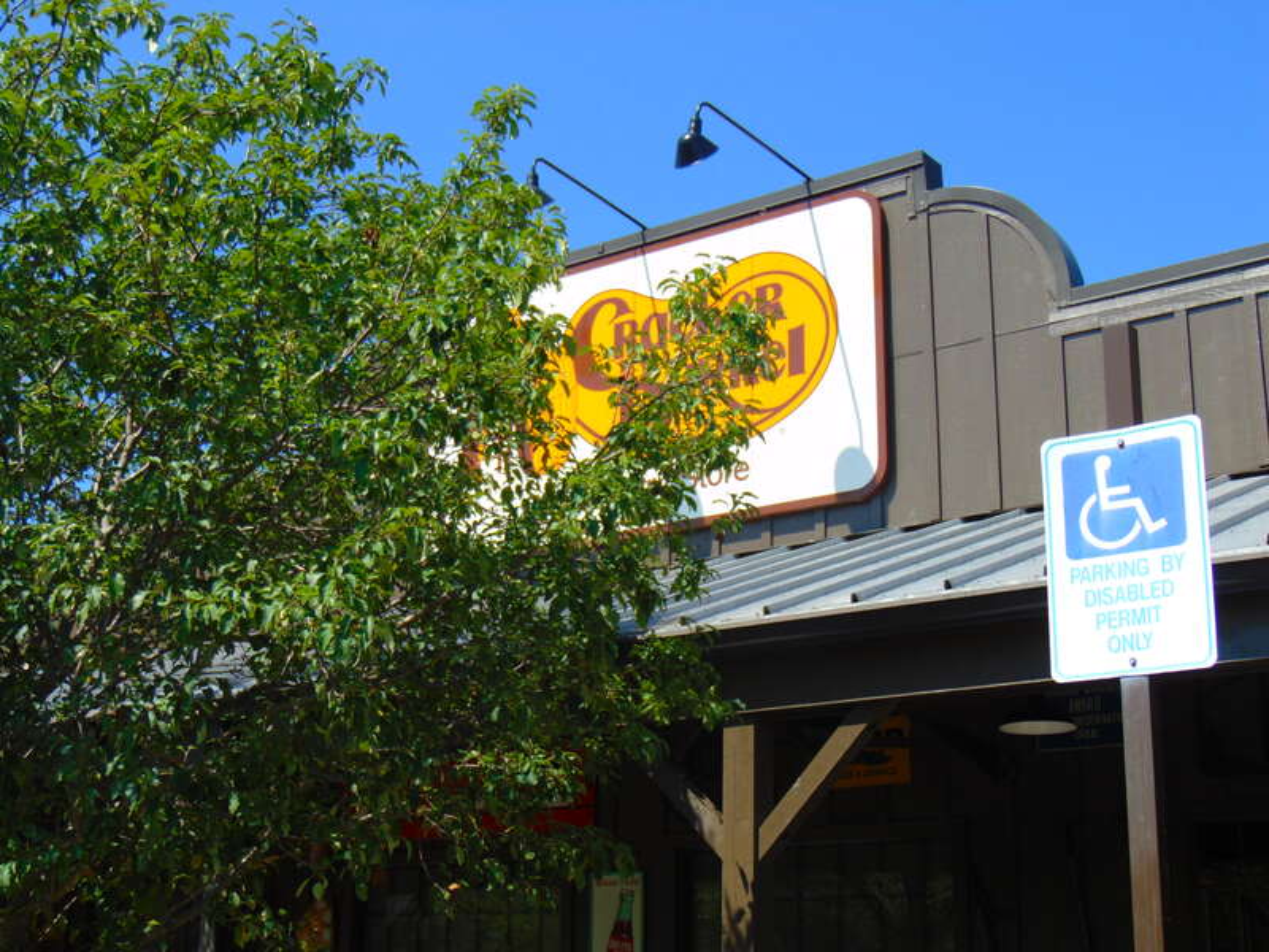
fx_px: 1833
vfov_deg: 29.1
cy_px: 476
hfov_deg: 38.2
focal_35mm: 50
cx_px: 634
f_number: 3.5
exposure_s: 1/800
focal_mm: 9
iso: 80
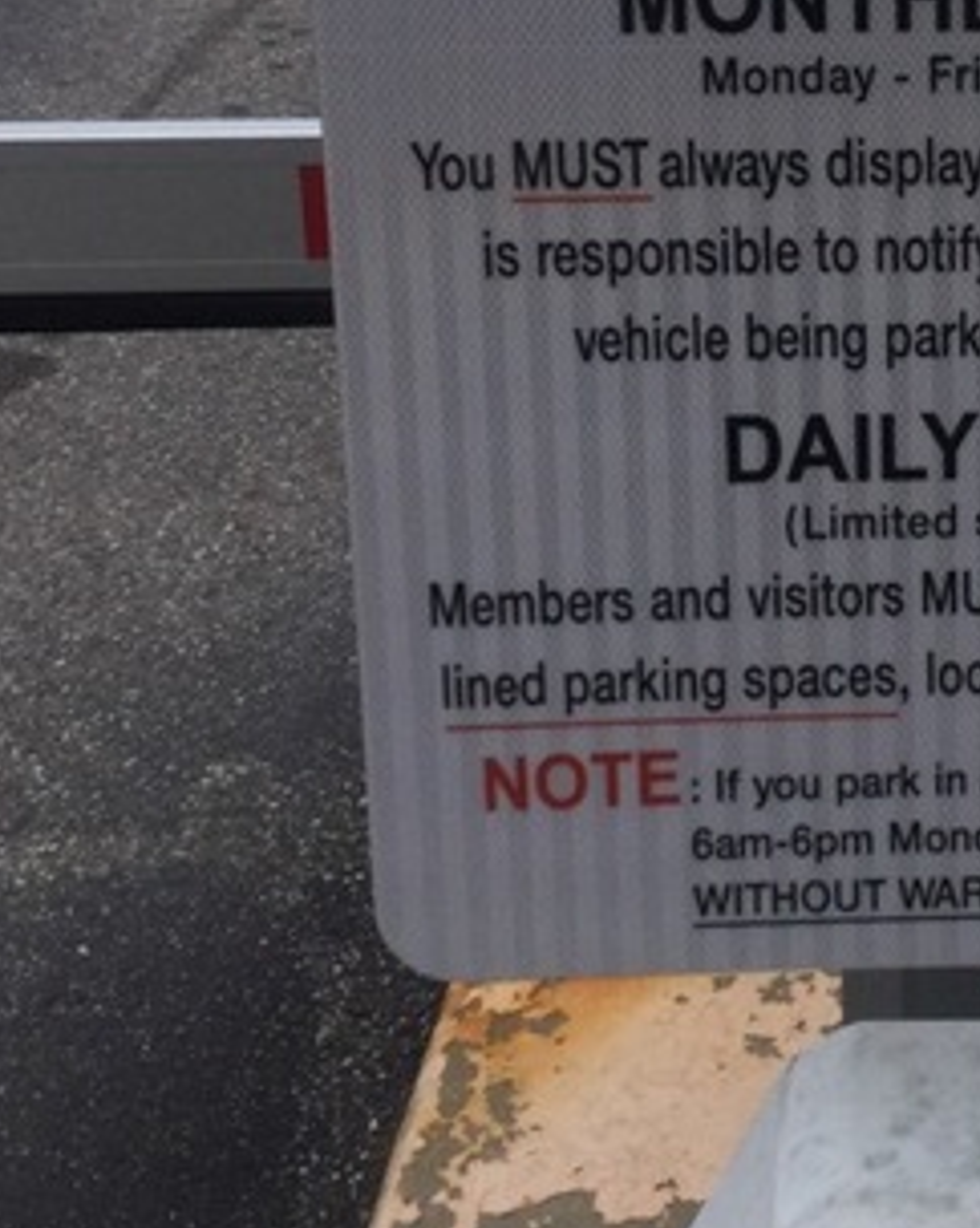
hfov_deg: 18.4
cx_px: 1085
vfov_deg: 23.2
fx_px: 2903
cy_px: 118
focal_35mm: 80
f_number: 2.4
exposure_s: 1/708
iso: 25
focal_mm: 3.3
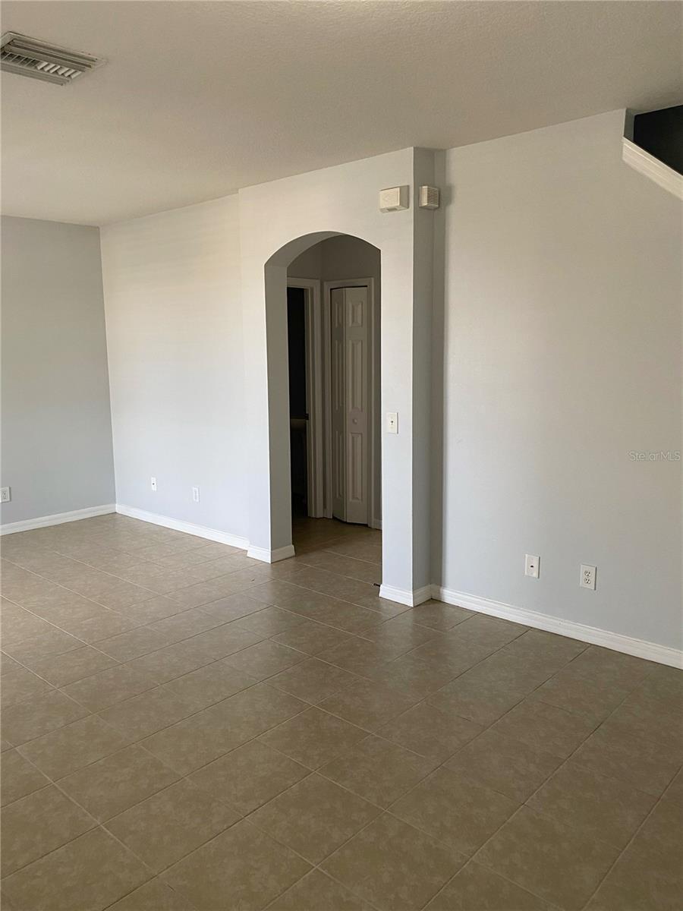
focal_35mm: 26
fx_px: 684
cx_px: 342
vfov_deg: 67.3
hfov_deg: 53.1
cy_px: 456
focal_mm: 4.25
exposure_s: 1/98
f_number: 1.8
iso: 125
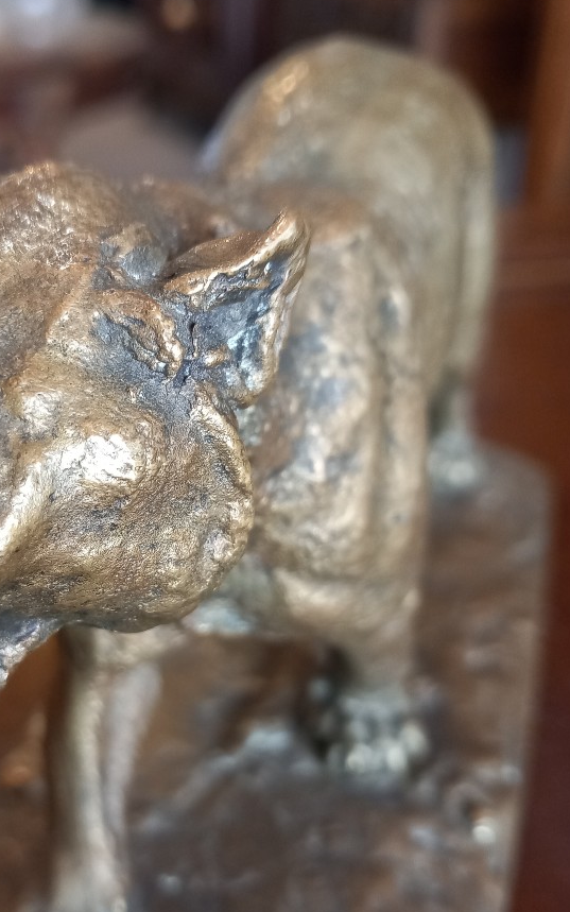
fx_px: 994
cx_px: 111
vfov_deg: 48.8
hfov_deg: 31.2
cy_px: 570
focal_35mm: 40
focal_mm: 4
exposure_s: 1/25
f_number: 1.8
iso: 320
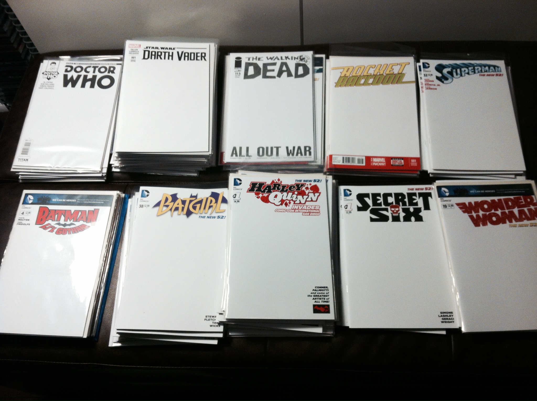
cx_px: 268
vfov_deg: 40.6
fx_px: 542
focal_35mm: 35
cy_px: 200
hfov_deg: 52.7
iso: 100
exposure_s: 1/15
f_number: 2.8
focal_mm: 3.85
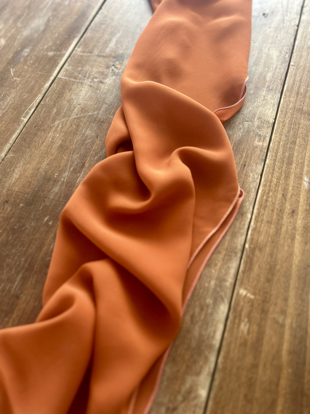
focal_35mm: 26
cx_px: 155
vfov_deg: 67.3
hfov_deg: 53.1
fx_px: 310
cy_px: 207
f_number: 1.5
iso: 125
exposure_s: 1/121
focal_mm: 5.7
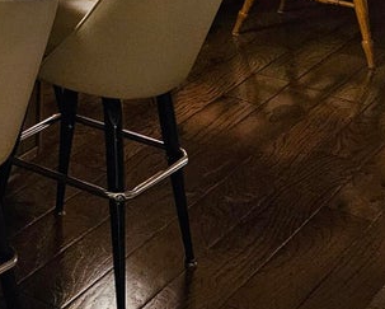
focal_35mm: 101
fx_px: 1152
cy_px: -201
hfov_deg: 16.7
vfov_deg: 14.0
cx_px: -246
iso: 1000
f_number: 1.8
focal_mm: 5.4
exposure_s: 1/120
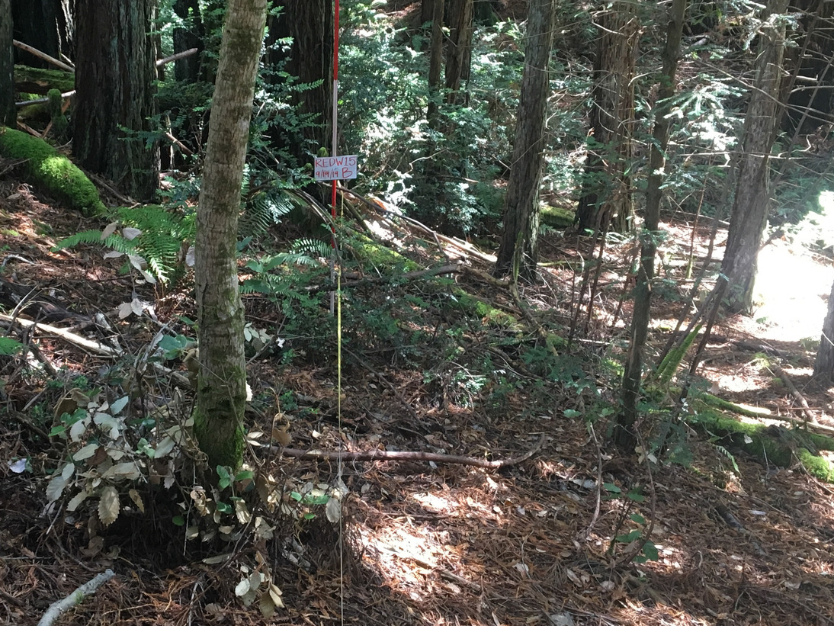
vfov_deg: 27.5
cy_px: 242
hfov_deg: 36.0
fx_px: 1277
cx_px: 324
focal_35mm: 53
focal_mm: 4.15
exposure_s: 1/30
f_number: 2.2
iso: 80
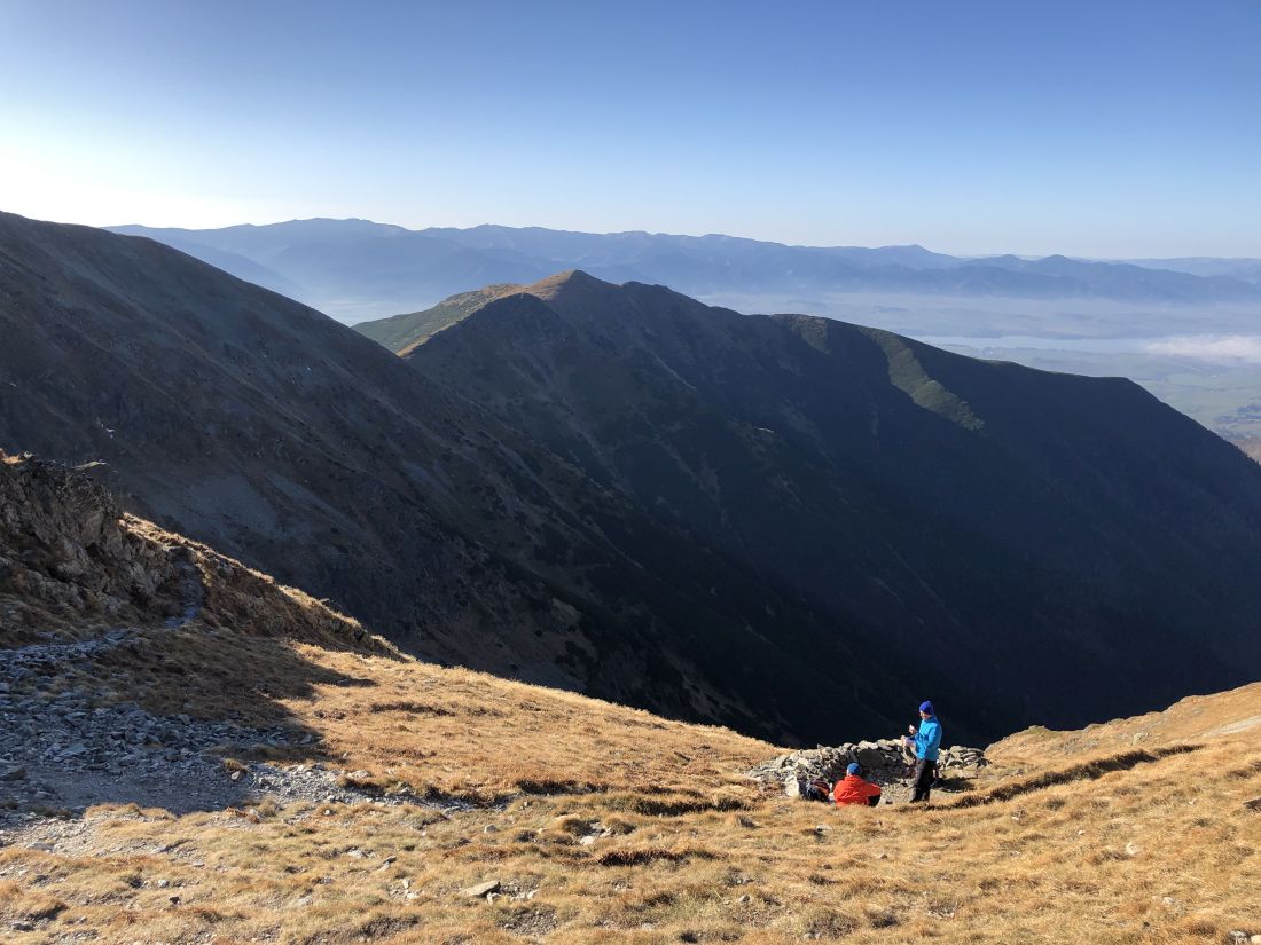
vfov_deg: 49.7
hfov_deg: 63.4
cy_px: 472
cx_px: 630
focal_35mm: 28
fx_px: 1020
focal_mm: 3.99
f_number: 1.8
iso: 20
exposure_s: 1/1372
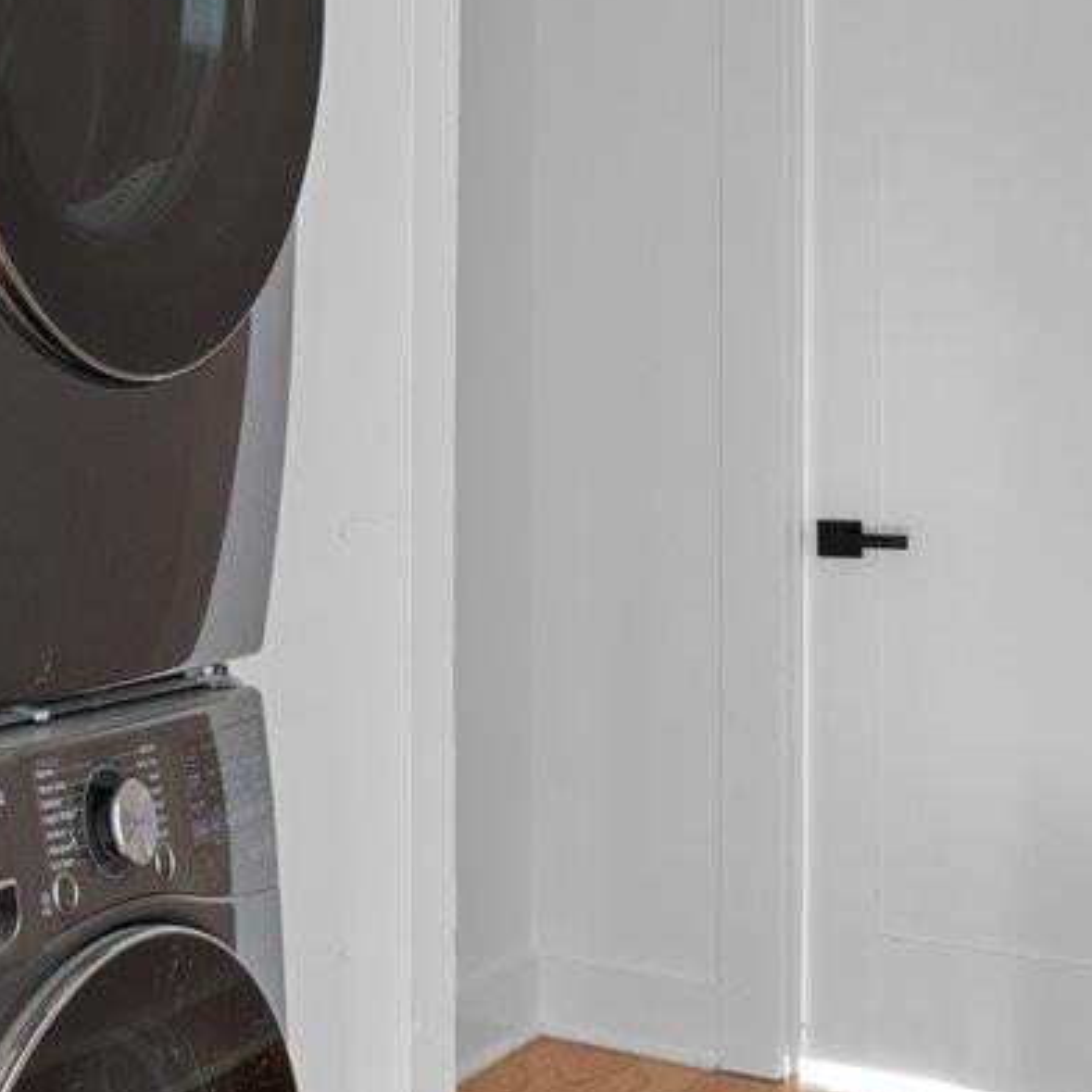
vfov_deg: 27.6
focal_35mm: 62
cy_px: 385
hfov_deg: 21.5
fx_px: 2213
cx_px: -695
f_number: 10
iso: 400
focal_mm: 14
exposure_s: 6
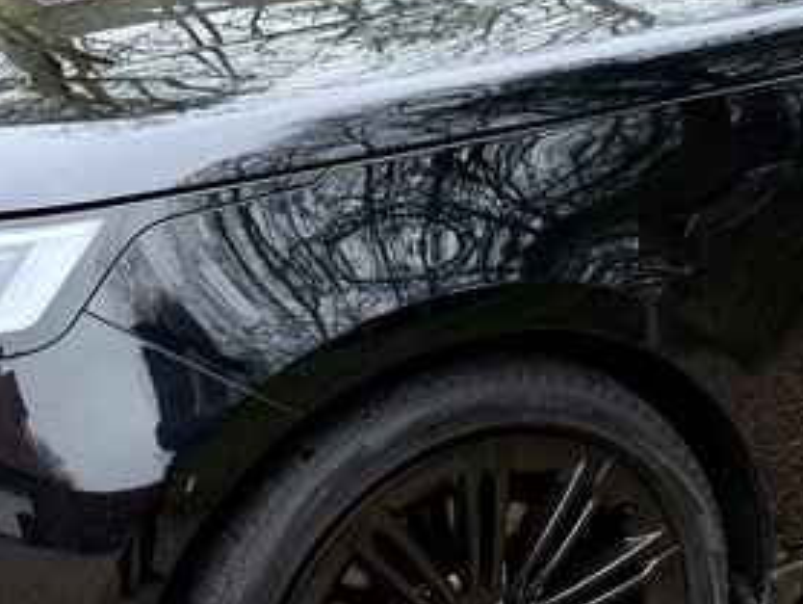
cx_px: 731
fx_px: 1602
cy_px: 364
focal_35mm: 69
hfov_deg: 27.1
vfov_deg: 21.3
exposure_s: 1/83
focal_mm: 6.76
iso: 200
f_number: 1.78
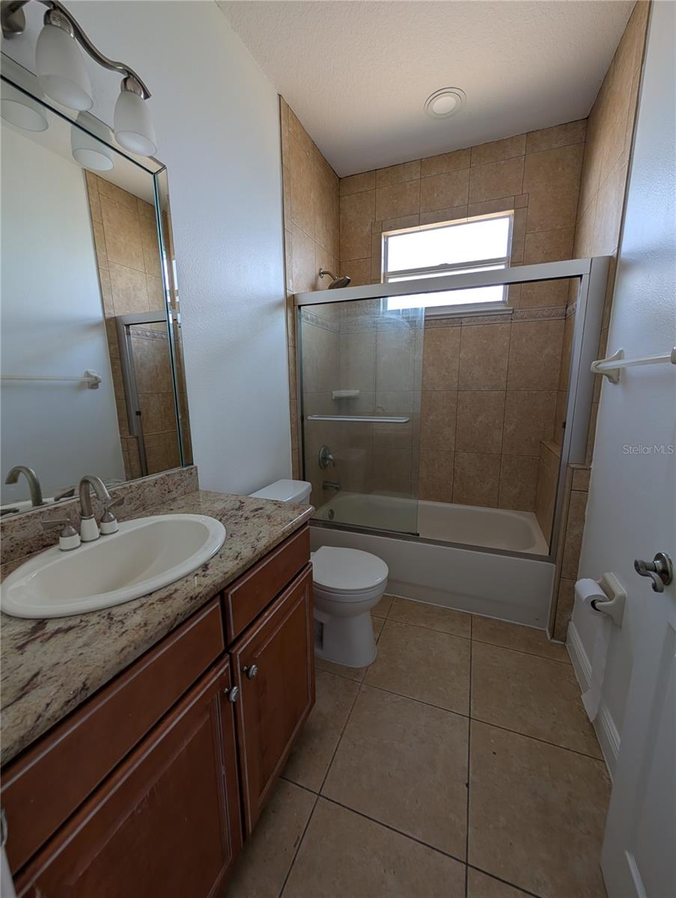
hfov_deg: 94.6
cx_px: 338
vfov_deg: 110.5
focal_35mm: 12
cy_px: 449
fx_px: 312
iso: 56
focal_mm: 2.02
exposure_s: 1/160
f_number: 1.7
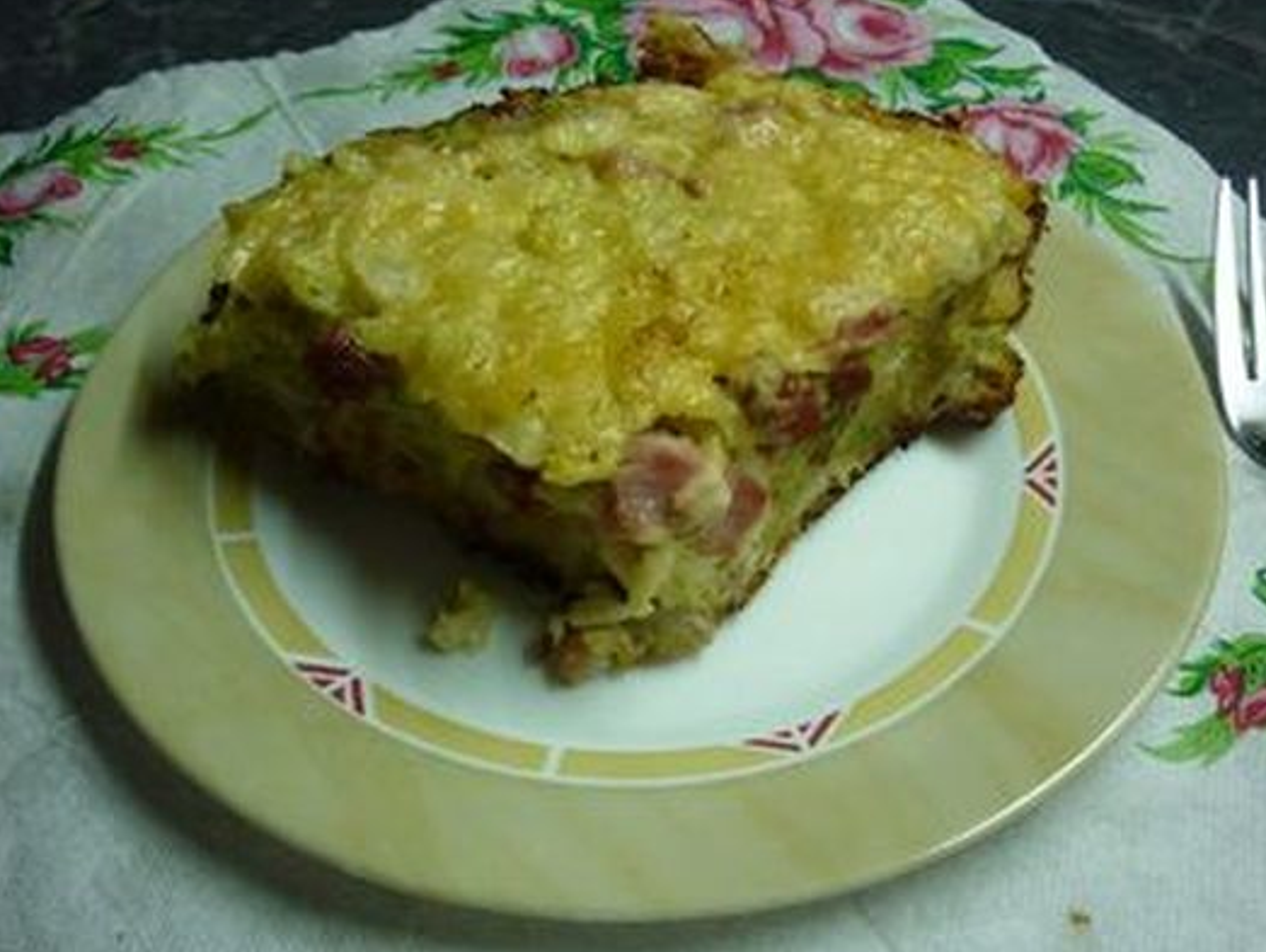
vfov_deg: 35.2
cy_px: 518
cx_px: 649
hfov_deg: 45.7
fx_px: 1501
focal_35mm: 41
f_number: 2.8
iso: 200
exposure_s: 1/30
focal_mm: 5.5
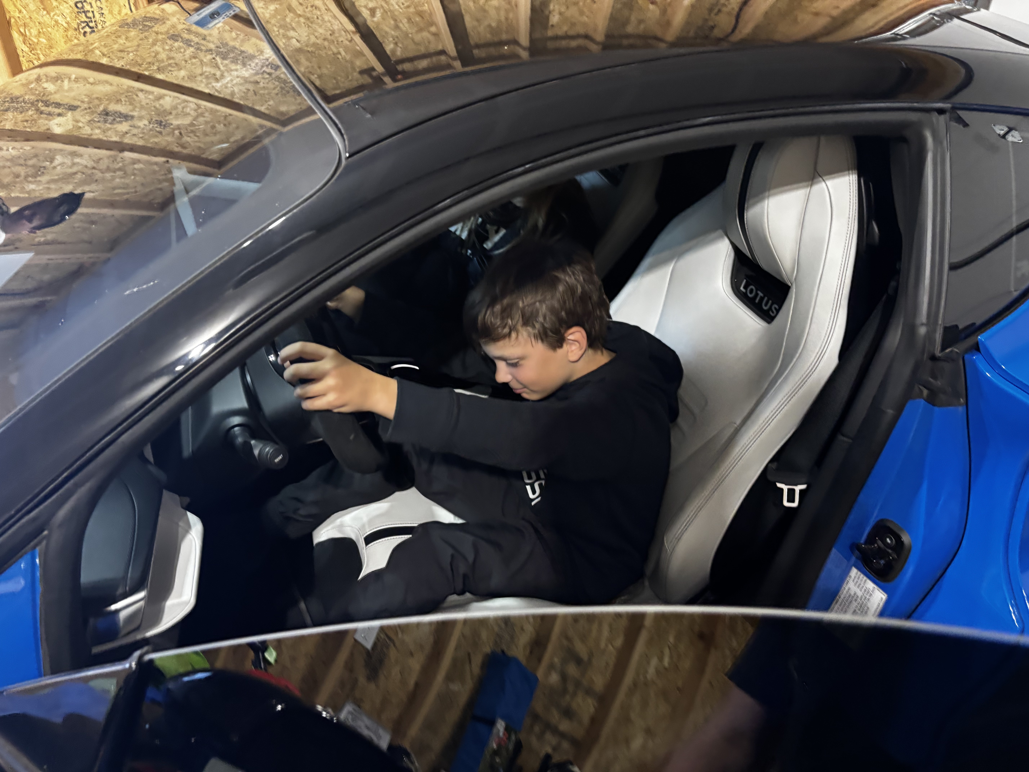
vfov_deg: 53.1
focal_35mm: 26
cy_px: 386
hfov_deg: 67.3
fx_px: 773
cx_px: 514
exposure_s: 1/40
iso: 400
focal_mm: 5.96
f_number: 1.6
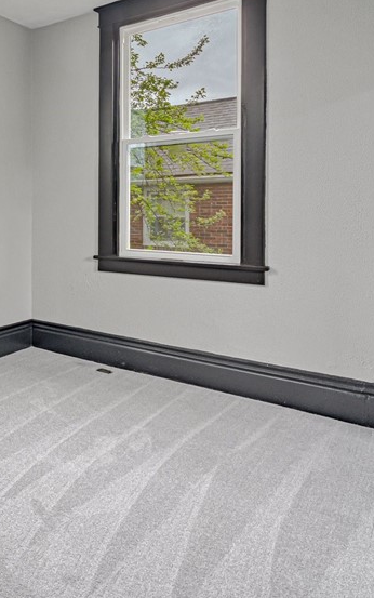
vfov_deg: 65.7
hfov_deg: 38.2
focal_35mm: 28
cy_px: 232
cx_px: -22
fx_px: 456
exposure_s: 1/80
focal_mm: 14
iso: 500
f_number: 11
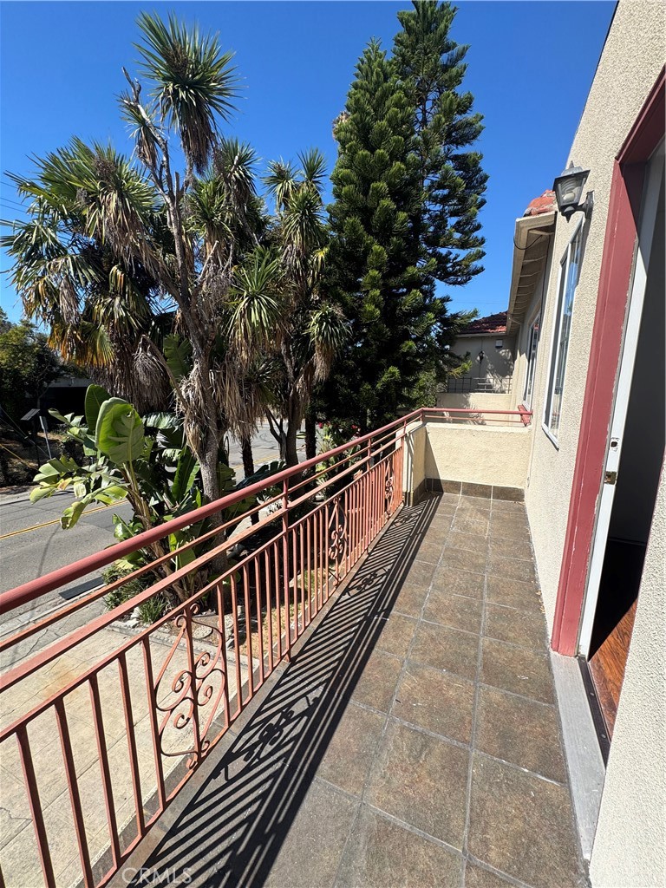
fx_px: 359
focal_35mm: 14
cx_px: 333
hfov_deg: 85.7
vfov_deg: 102.1
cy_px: 444
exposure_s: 1/1006
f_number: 2.2
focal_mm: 2.22
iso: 50
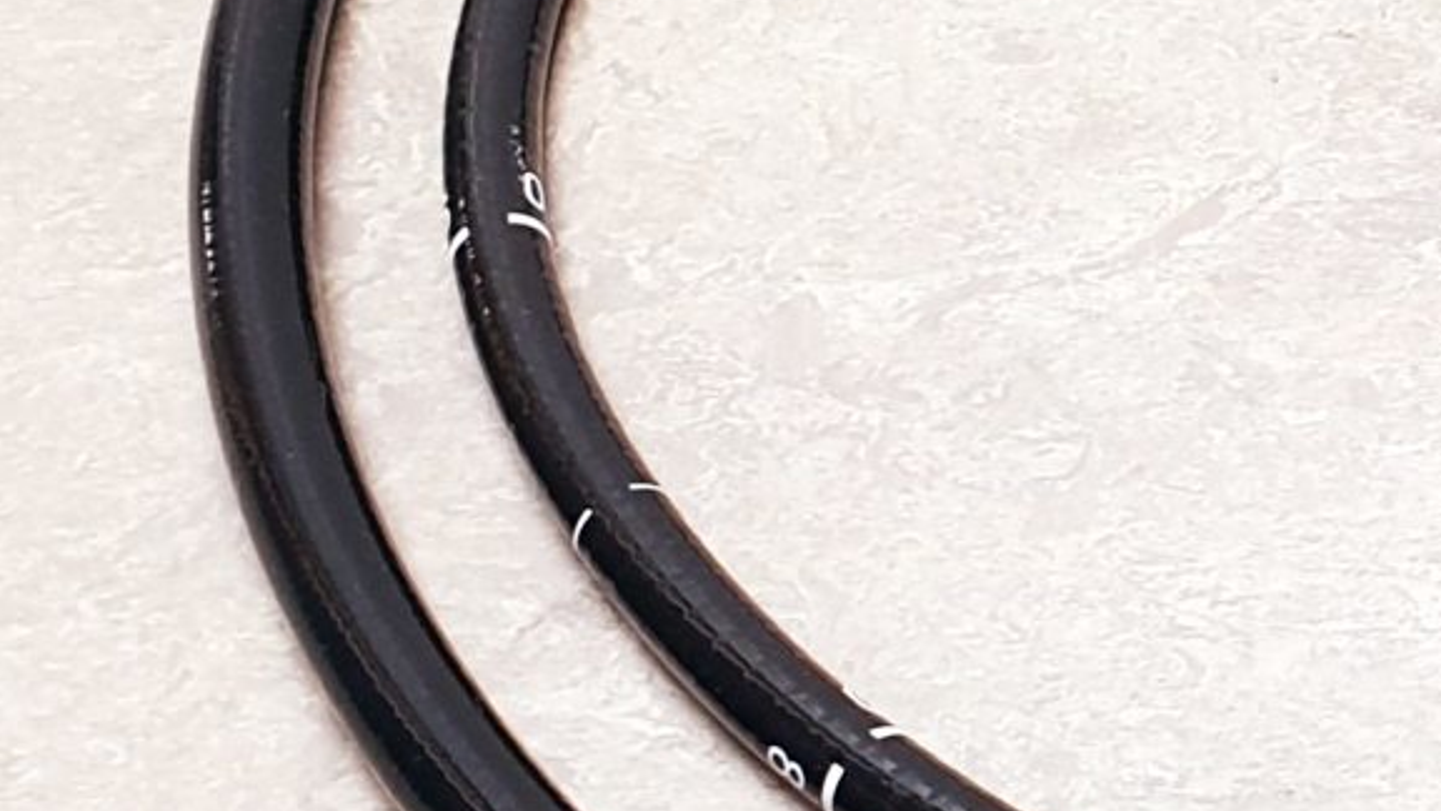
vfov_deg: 9.5
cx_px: 2499
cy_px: -40
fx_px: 4814
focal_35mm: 126
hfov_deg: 15.0
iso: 100
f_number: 2.4
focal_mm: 4.3
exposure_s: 1/50
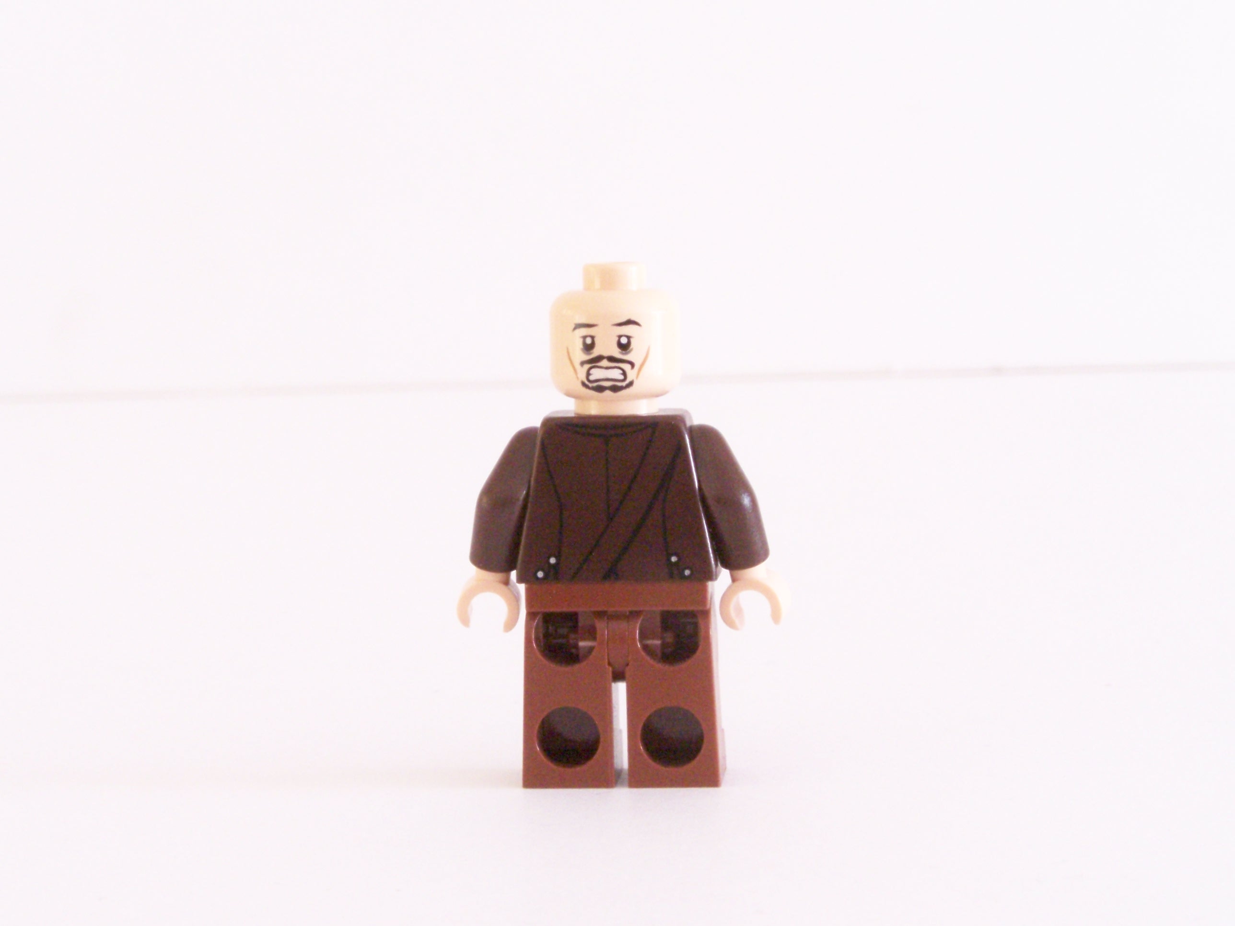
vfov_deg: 15.7
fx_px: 3354
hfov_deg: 20.9
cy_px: 463
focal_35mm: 94
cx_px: 618
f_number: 8
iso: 400
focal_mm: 15.6
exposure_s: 1/1.43
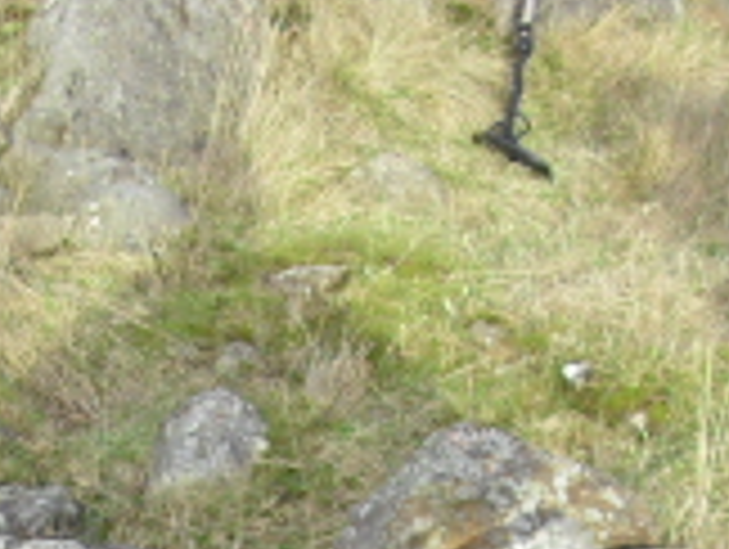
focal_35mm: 150
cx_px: 243
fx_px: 3164
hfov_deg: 13.1
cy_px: 1026
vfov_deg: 9.4
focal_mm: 6.2
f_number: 2.8
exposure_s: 1/160
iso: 100
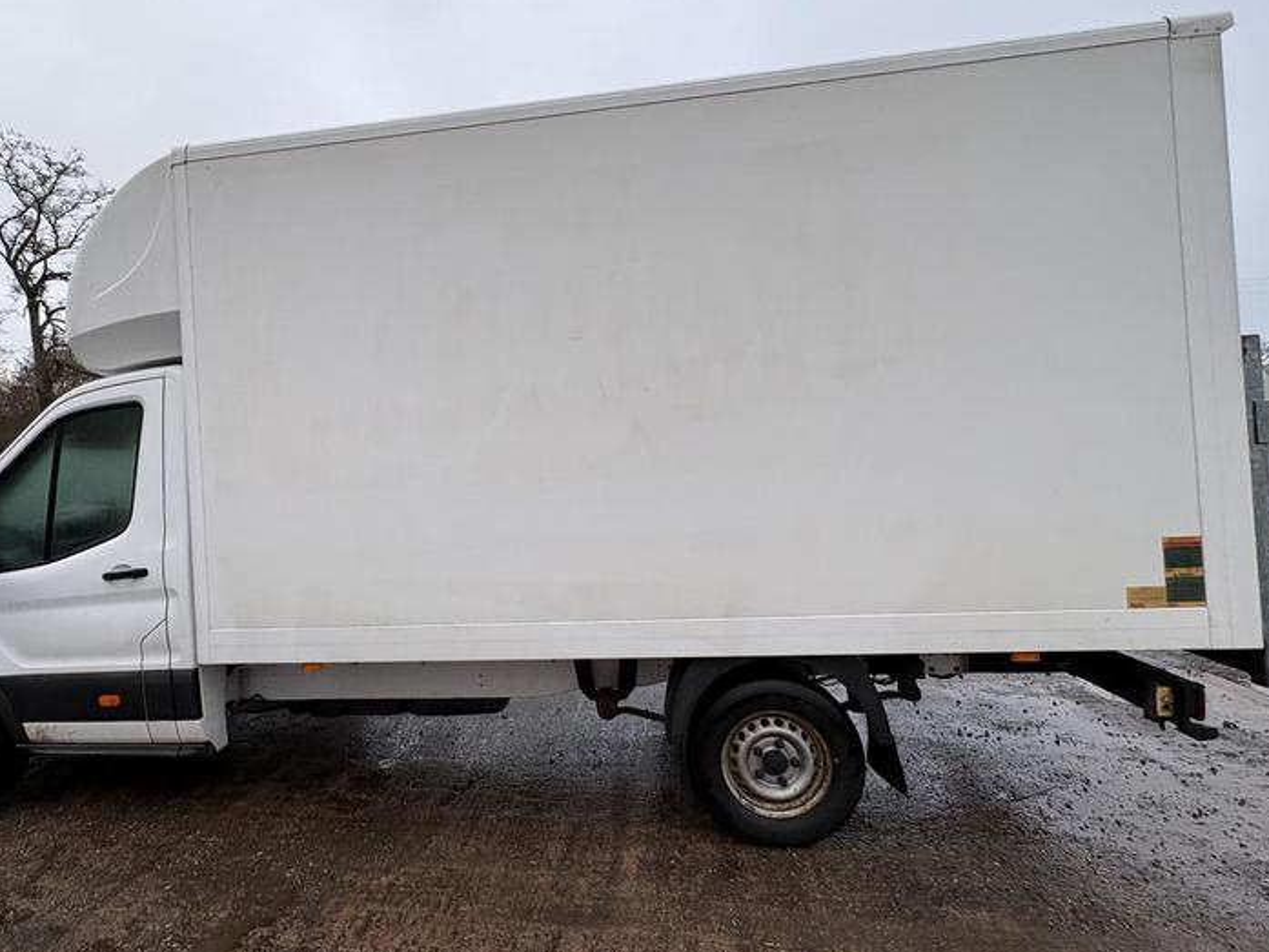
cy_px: 455
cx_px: 539
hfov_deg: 87.1
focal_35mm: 18
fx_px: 660
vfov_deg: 71.6
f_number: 2.2
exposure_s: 1/99
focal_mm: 2.22
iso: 40
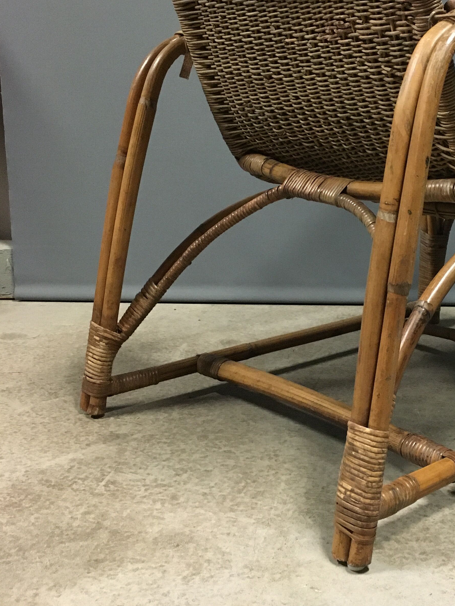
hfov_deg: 28.8
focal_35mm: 49
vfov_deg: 38.7
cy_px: 231
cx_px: 382
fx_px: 859
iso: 250
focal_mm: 4.15
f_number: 2.2
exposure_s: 1/17
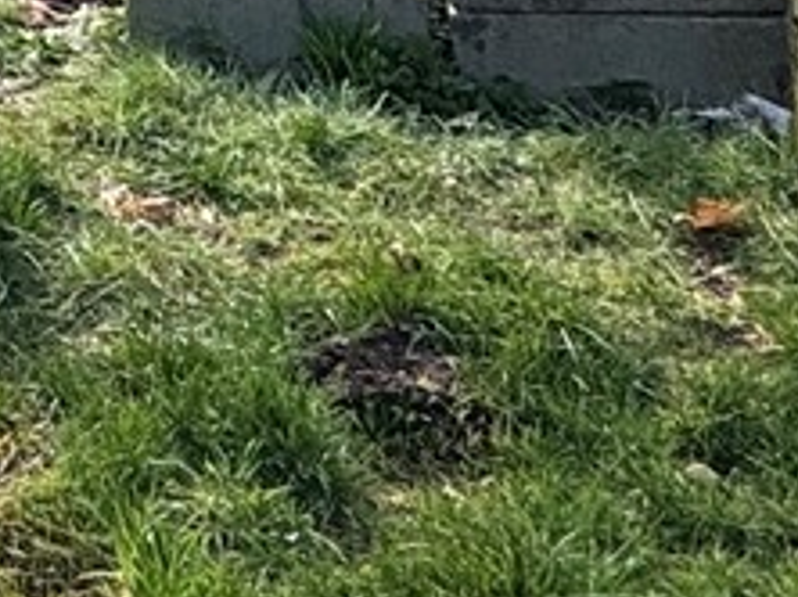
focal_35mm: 101
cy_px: -662
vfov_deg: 12.5
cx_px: -848
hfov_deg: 15.3
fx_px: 2326
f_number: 2.2
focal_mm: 2.22
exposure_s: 1/1672
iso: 50
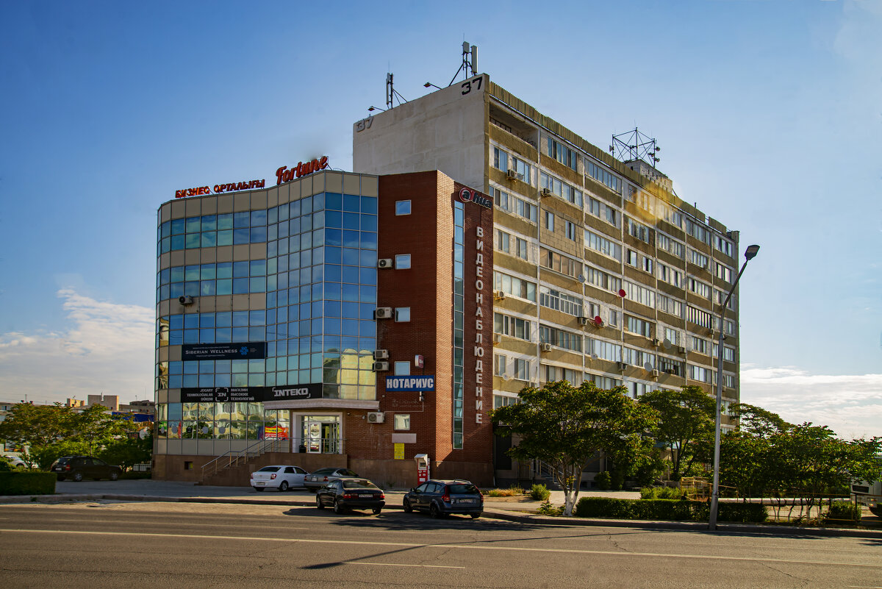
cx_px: 441
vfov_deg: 41.1
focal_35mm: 32
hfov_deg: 58.7
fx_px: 784
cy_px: 294
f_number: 8
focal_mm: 32
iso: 100
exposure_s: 1/200
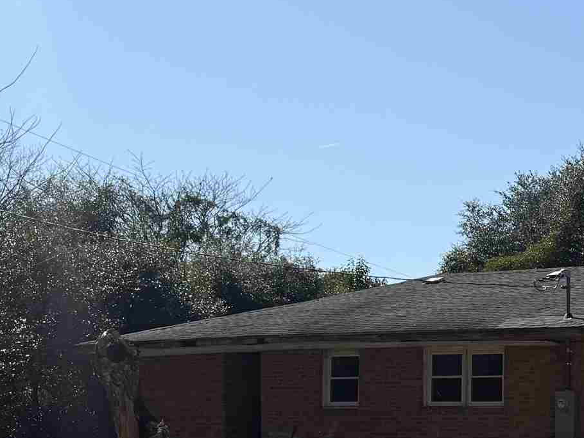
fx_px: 1367
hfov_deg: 22.1
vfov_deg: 17.7
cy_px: 447
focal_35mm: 81
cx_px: 725
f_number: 1.78
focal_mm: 6.76
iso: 80
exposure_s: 1/6173
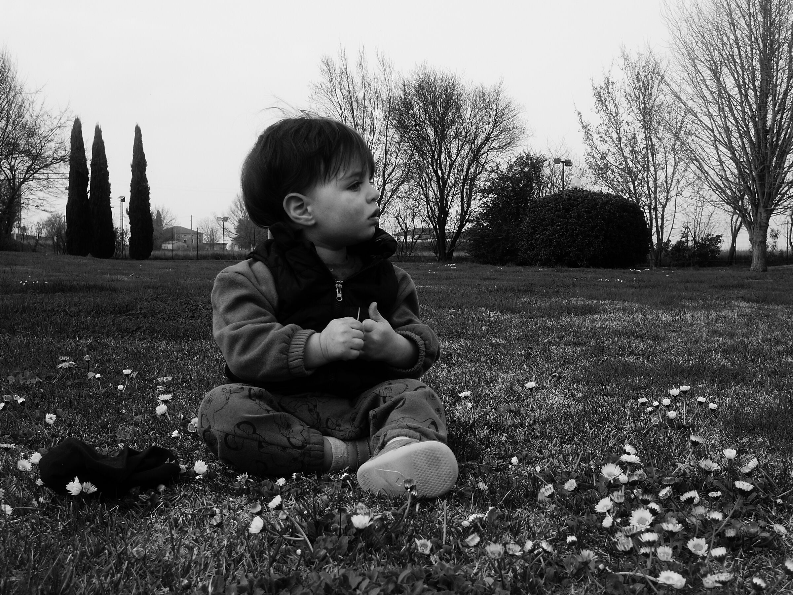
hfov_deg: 39.7
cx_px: 396
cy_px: 298
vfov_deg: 30.3
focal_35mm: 48
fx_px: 1100
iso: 80
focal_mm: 10.2
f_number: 3.5
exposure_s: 1/100
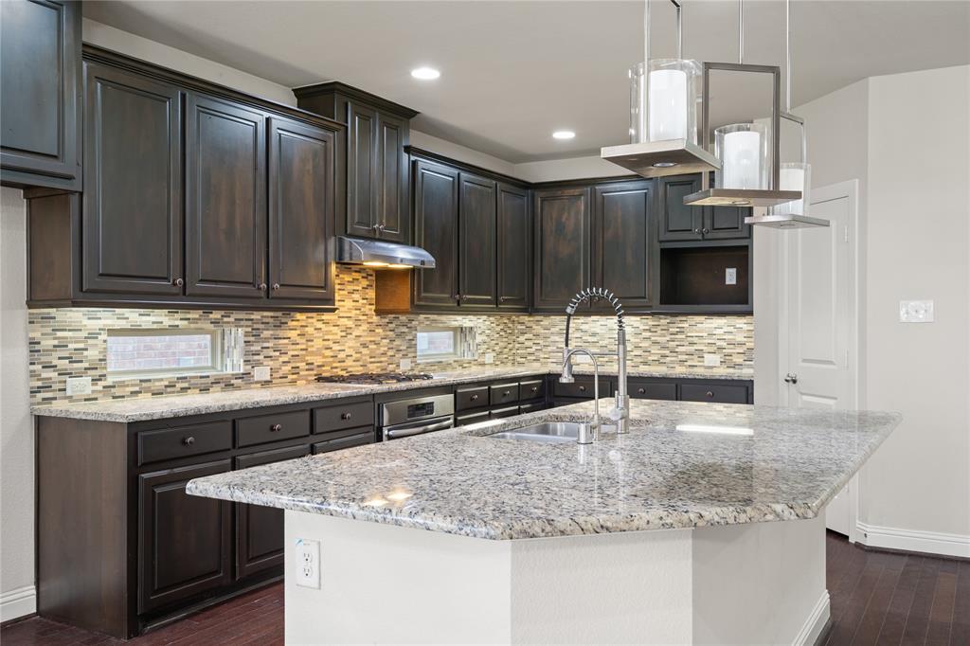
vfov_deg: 41.1
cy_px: 323
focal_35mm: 32
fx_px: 862
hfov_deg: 58.7
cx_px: 485
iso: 800
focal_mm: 32
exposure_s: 1.3
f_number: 7.1
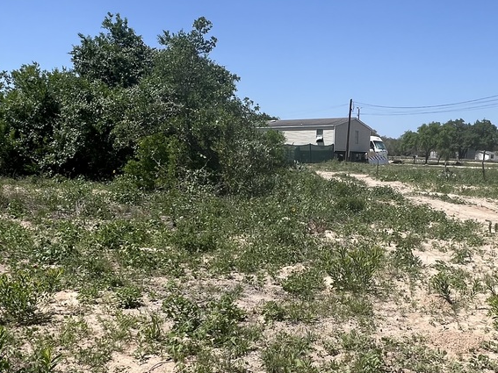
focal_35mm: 33
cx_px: 291
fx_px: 475
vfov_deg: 41.9
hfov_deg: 55.1
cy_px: 269
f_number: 1.8
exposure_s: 1/1876
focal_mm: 1.57
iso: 32
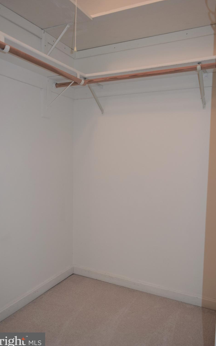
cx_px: 105
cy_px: 175
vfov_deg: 66.5
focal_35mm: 28
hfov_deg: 44.5
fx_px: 264
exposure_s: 1/100
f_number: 5
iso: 800
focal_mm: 18
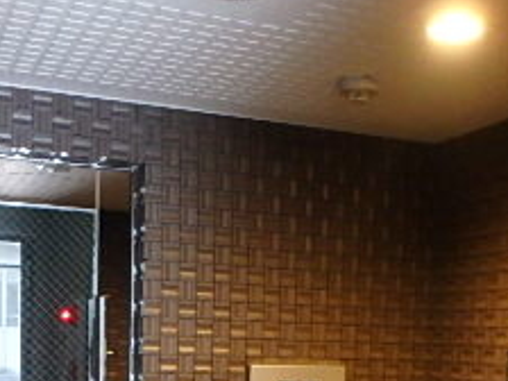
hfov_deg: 32.1
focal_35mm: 60
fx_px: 881
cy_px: 481
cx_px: 288
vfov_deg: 22.2
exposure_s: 1/13
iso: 800
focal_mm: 3.7
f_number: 3.5
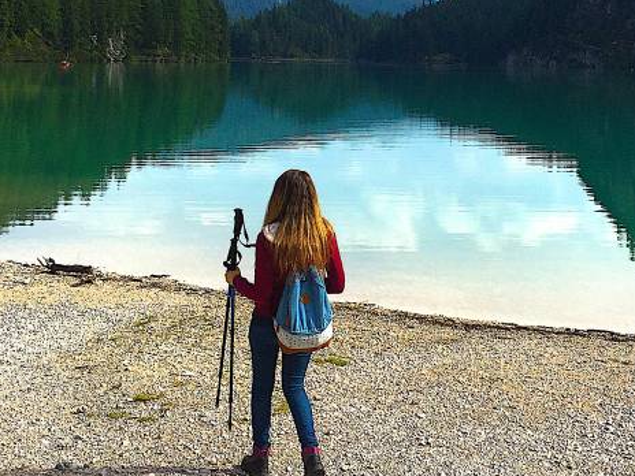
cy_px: 63
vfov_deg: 22.5
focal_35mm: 64
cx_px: 393
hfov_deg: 30.2
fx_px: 1174
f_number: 2.2
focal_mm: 4.15
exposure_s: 1/2326
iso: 32
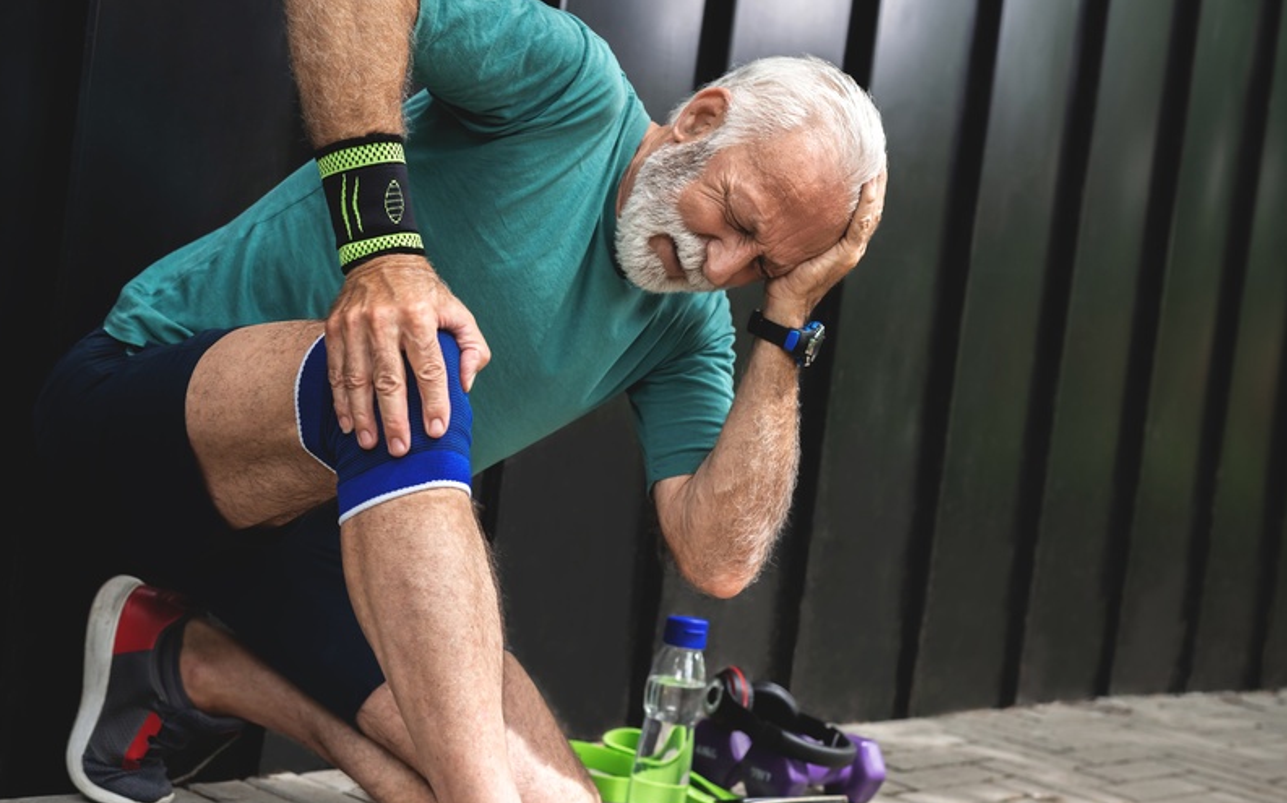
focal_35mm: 54
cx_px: 657
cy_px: 393
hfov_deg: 37.5
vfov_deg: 24.0
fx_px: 1893
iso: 250
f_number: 4.5
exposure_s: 1/500
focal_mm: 50
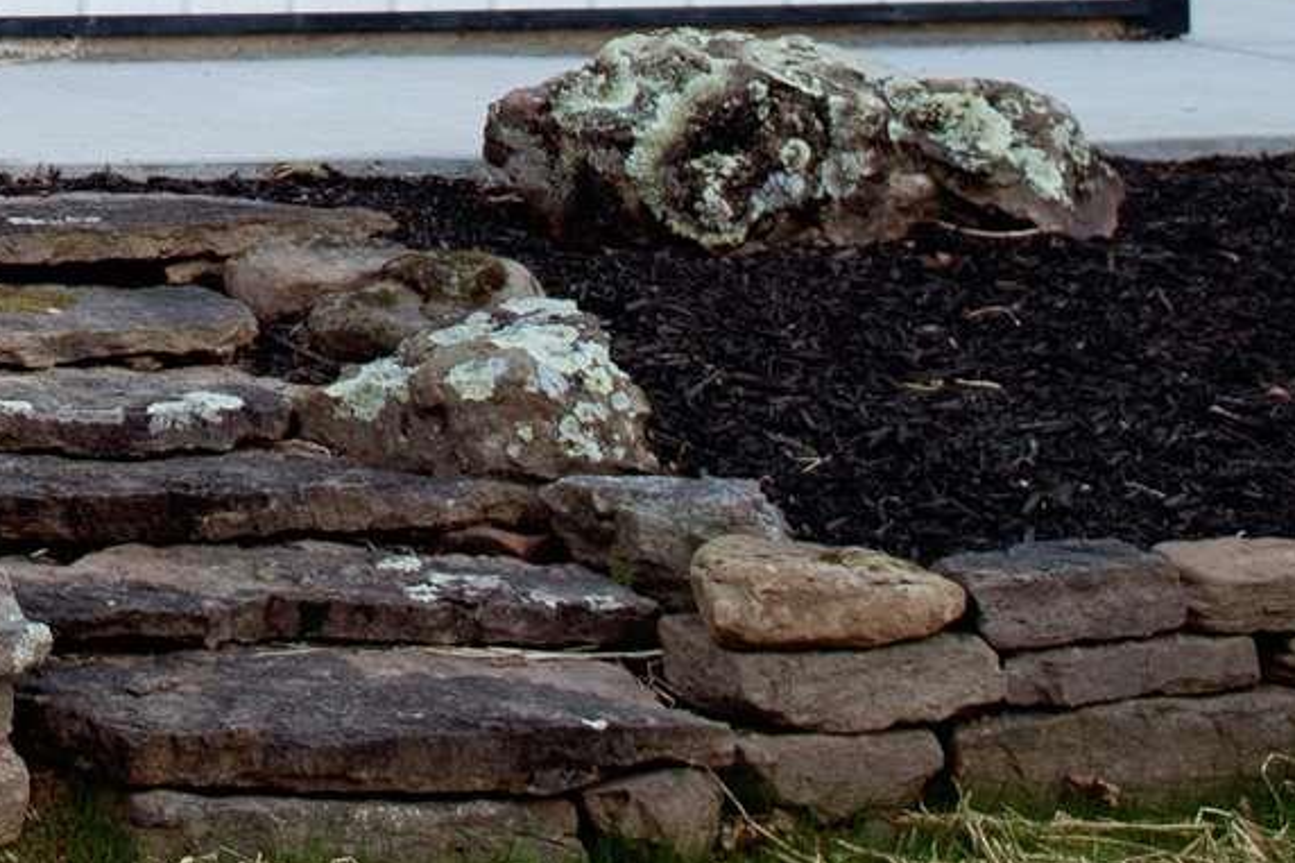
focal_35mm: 129
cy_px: -791
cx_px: -378
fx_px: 4639
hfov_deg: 15.2
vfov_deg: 9.9
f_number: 2.8
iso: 200
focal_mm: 24
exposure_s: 1/250
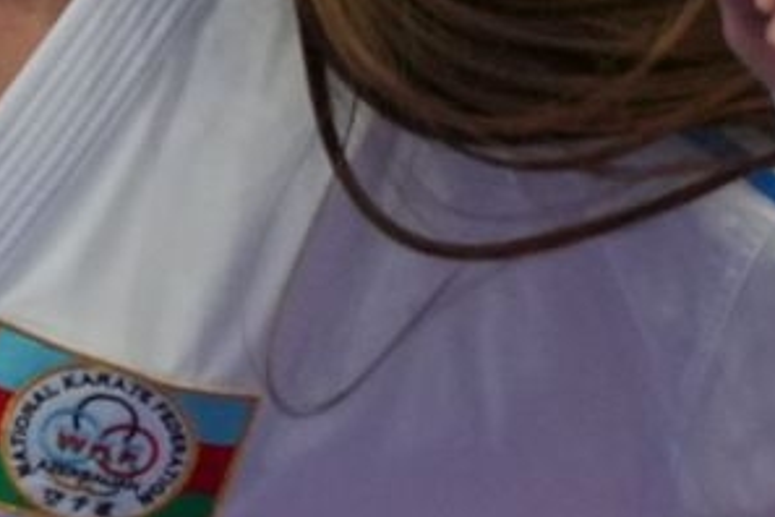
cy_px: 39
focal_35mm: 1637
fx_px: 35238
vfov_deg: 0.8
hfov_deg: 1.3
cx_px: -1435
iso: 1600
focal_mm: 180
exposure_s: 1/1000
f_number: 2.8
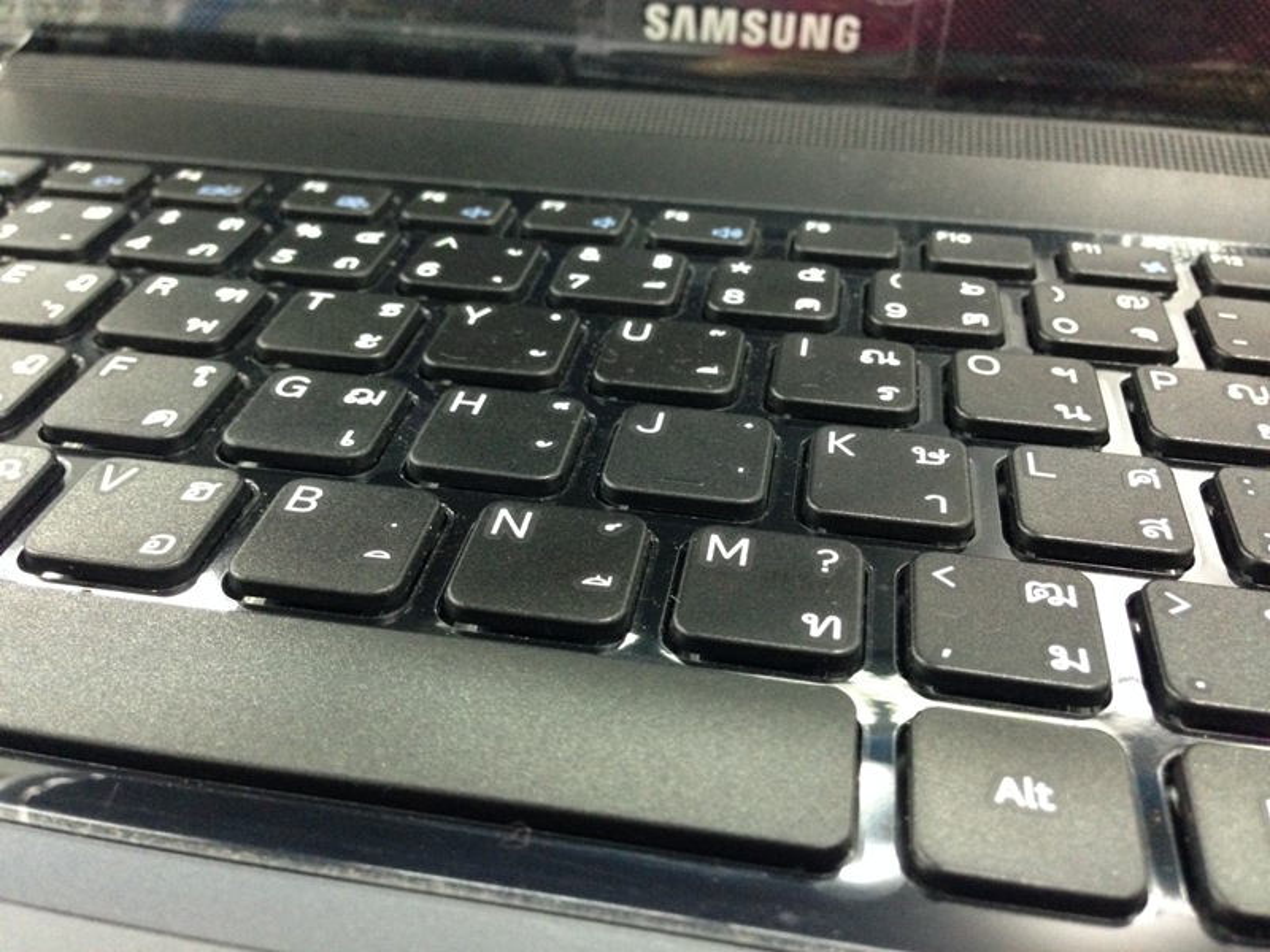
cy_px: 476
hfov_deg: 55.4
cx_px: 635
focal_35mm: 33
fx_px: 1211
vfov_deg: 42.9
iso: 400
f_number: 2.4
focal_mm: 4.12
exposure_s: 1/15
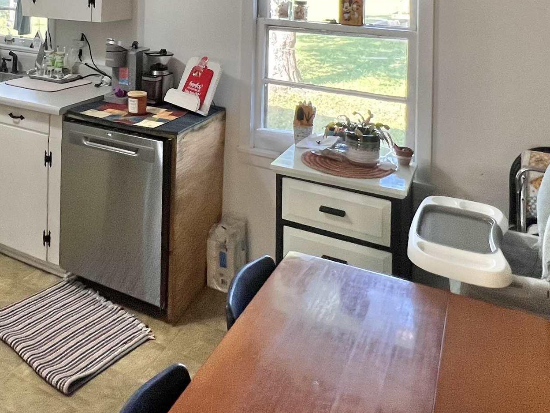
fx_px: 508
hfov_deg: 55.4
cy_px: -33
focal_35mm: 32
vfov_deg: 37.5
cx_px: 174
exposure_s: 1/120
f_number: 1.8
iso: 200
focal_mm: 1.57
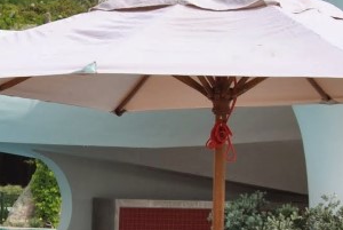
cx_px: -4
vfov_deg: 6.8
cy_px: 190
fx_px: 1917
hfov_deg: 10.1
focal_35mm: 201
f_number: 8
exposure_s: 1/250
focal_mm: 35
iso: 100
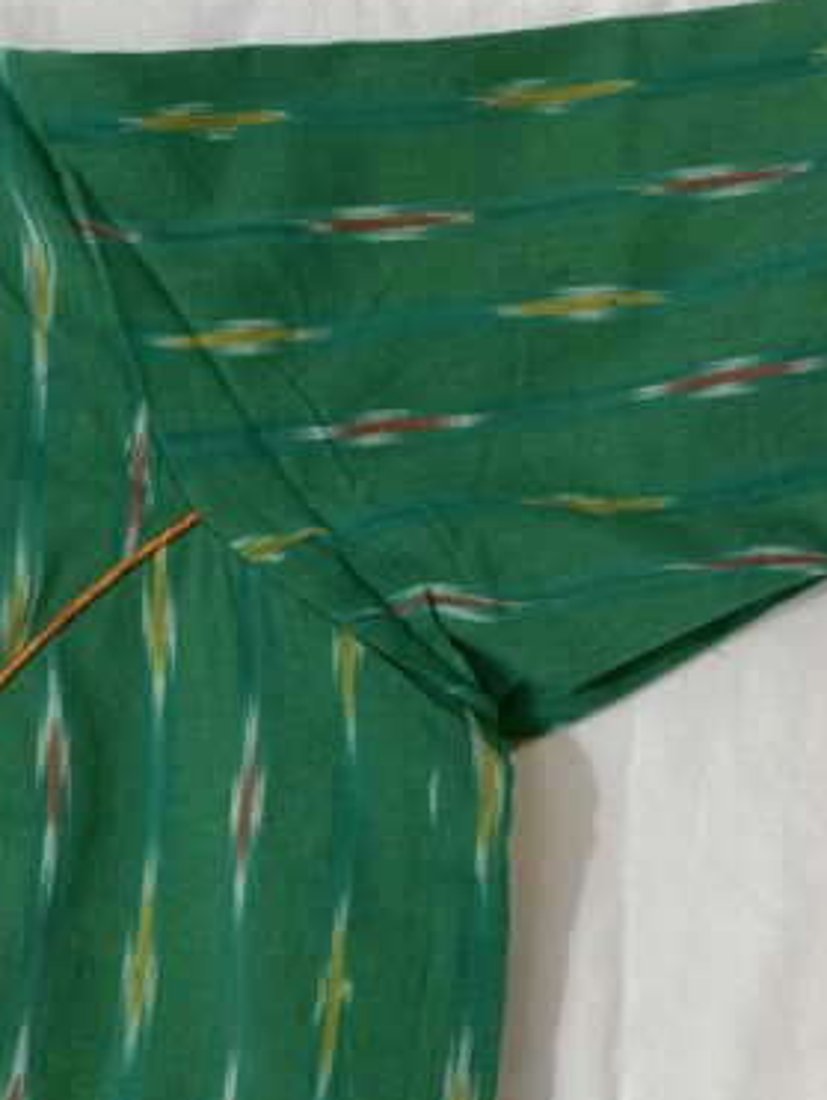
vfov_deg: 34.2
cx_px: 320
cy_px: 670
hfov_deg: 26.1
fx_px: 1781
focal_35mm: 56
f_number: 1.8
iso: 100
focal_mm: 4.25
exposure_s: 1/50
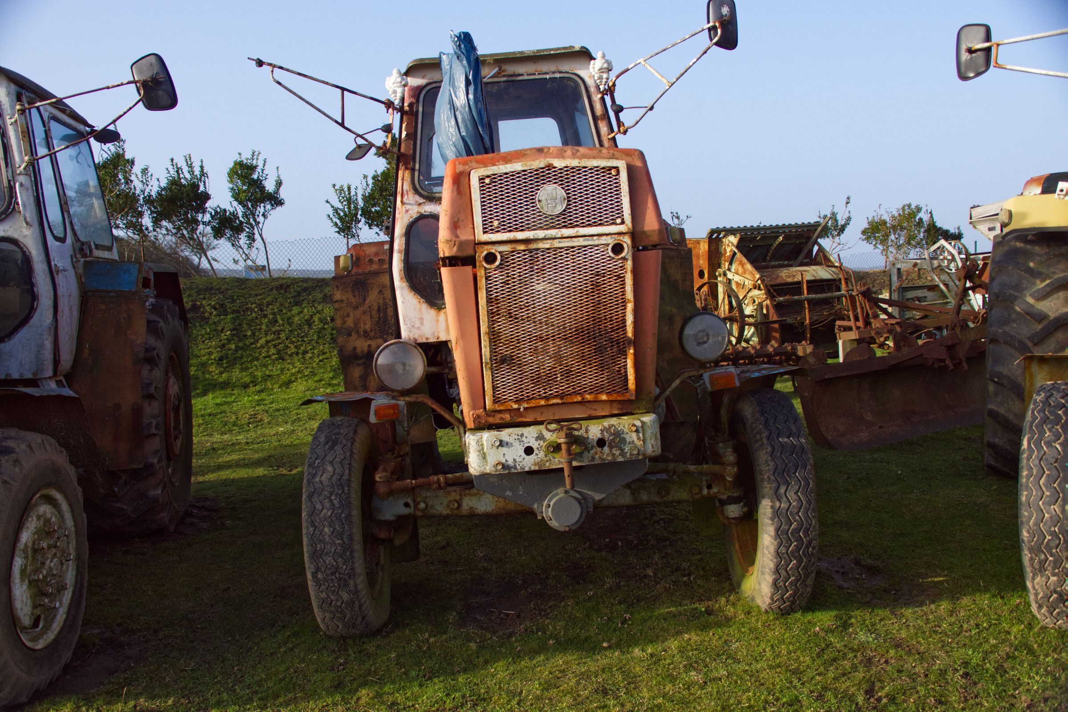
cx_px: 534
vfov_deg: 36.9
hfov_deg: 53.1
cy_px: 356
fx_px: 1068
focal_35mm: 36
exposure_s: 1/1600
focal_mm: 24
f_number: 4.5
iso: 400
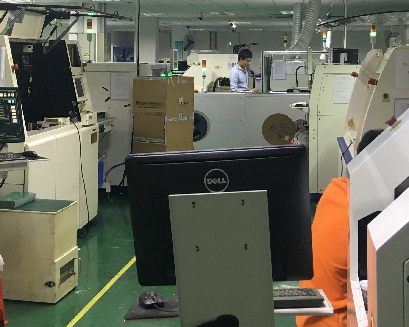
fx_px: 775
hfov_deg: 29.5
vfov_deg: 23.5
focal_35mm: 64
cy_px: 70
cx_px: 159
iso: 50
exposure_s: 1/17
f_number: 2.2
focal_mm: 4.15
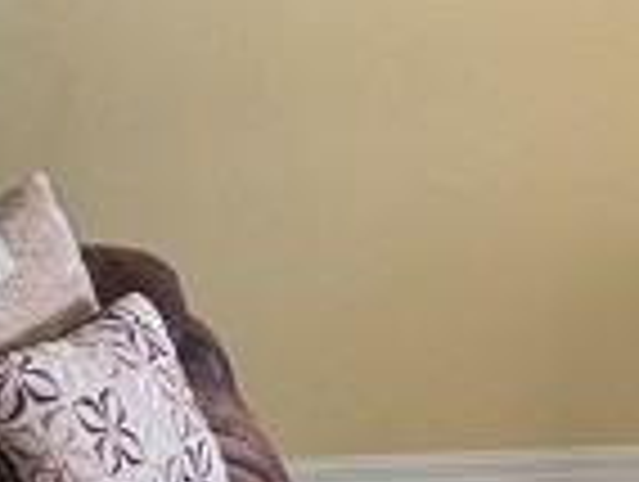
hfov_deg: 10.8
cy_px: 311
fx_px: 3199
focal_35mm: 173
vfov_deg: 8.6
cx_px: 1076
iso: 250
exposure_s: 1/60
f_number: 1.78
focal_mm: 6.76
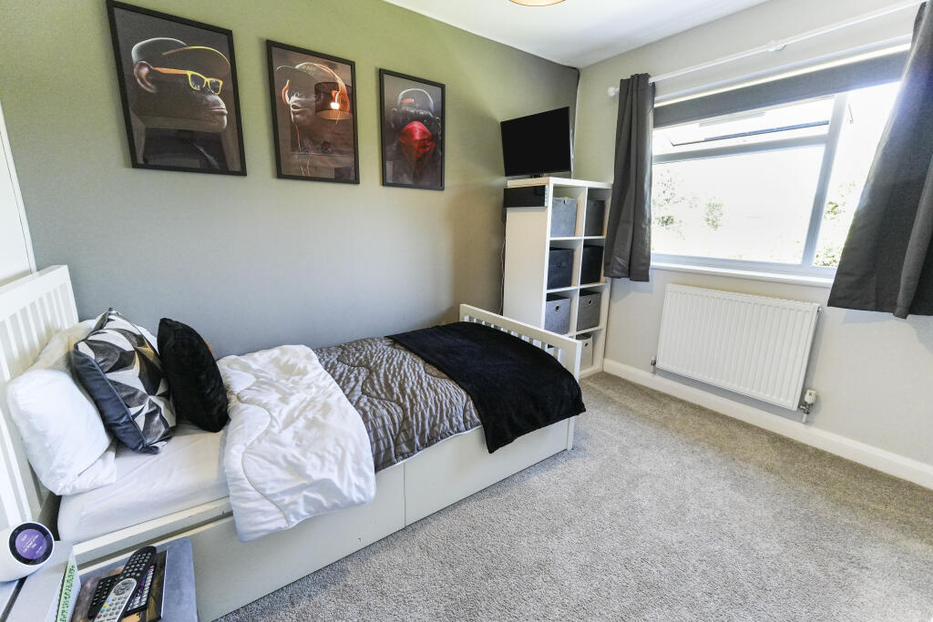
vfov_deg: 77.3
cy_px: 311
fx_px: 389
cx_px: 466
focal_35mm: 15
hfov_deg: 100.4
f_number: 4
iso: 1250
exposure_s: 1/160
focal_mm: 10
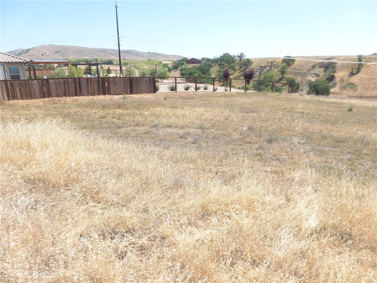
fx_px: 261
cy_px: 142
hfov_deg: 71.6
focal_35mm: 24
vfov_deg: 56.8
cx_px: 188
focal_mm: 4.3
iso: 100
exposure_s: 1/500
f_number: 4
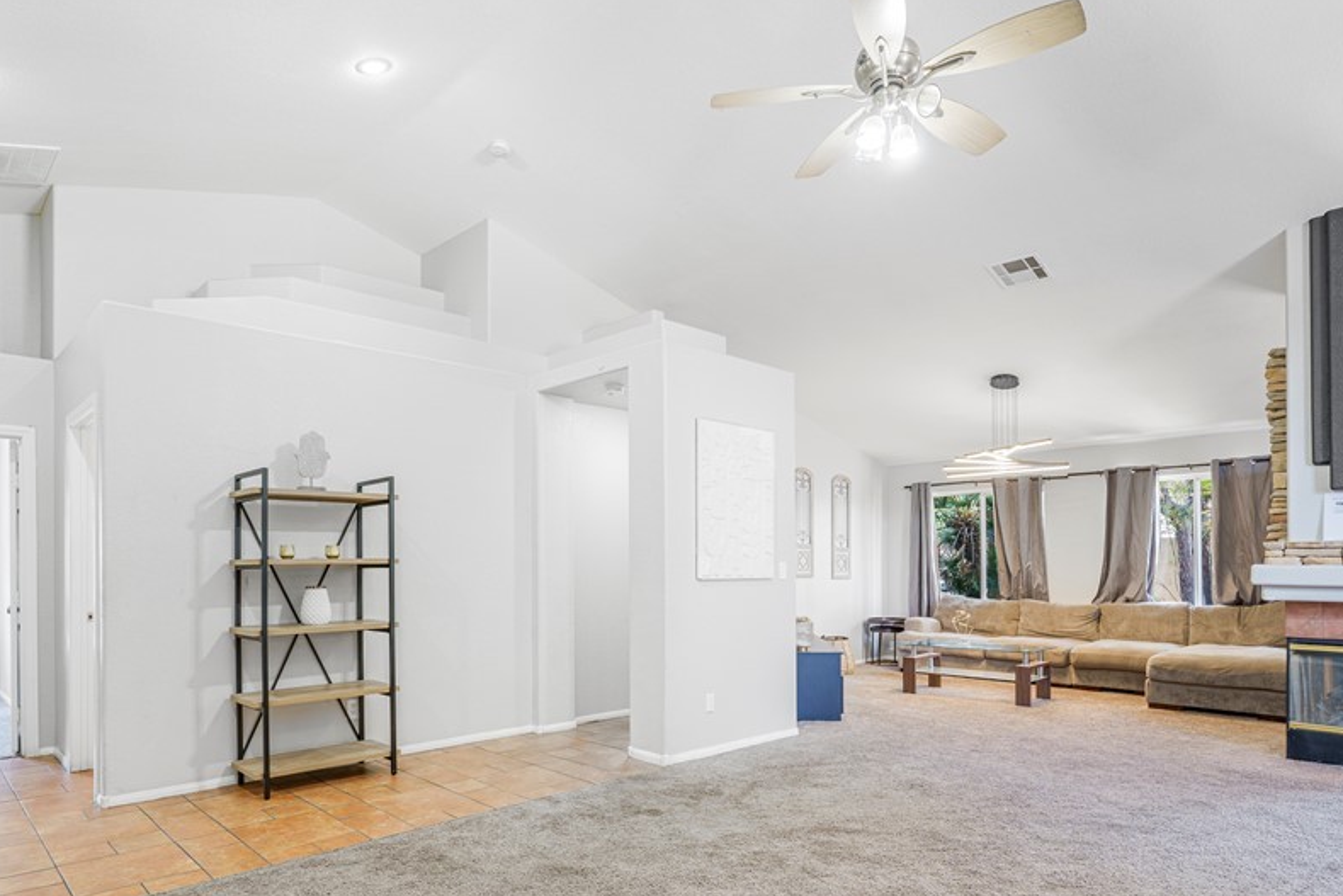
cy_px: 564
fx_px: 821
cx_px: 646
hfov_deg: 78.5
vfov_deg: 56.5
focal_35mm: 22
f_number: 7.1
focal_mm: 16
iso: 80
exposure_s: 1/3
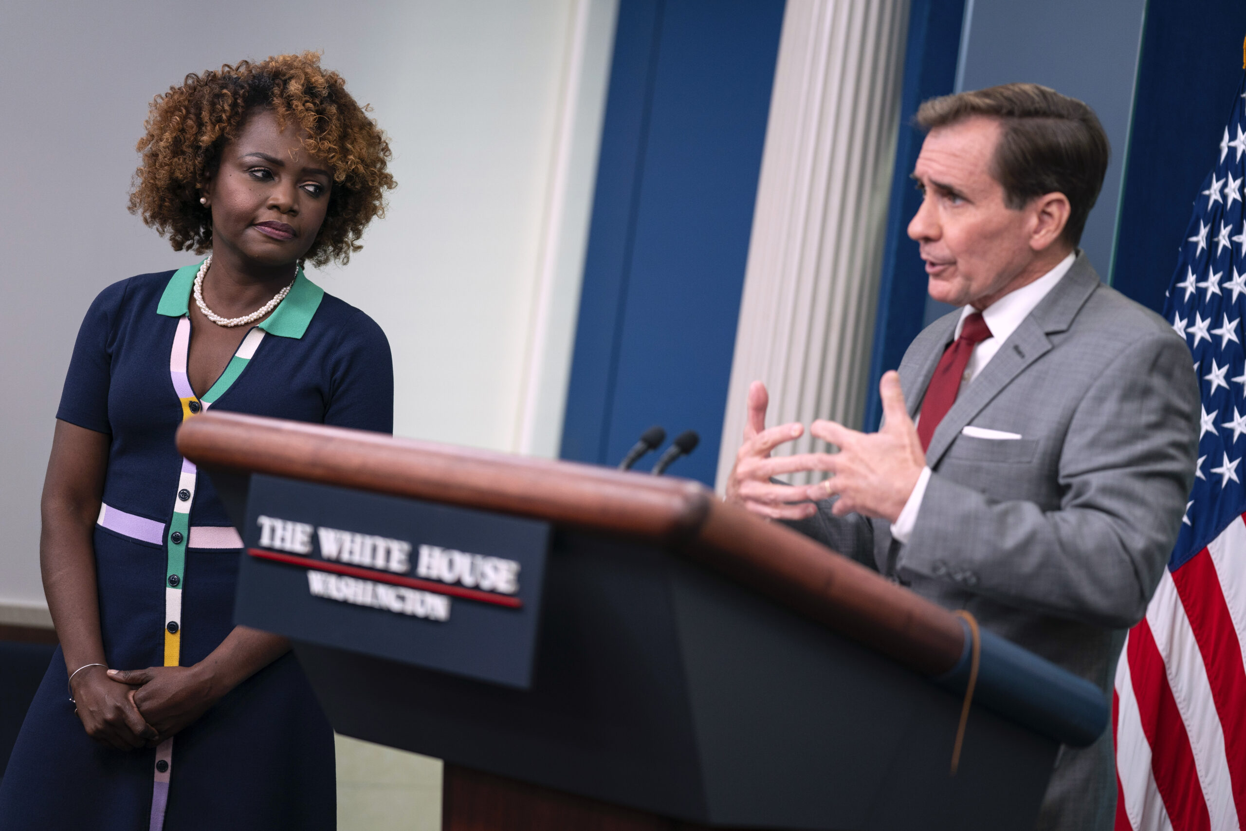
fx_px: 3496
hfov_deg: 20.2
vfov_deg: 13.6
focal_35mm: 101
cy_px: 416
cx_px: 623
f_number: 2.8
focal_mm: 101
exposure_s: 1/250
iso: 800
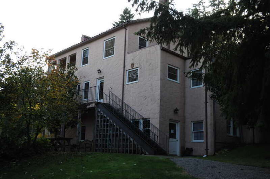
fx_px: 292
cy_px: 90
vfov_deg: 34.1
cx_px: 135
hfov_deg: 49.6
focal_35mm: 39
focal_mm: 26
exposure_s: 1/400
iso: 800
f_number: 6.3
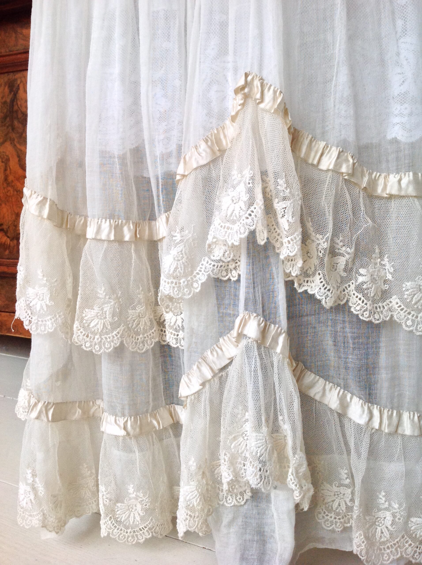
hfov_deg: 40.6
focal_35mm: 35
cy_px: 282
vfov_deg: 52.7
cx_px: 211
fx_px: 570
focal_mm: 4.28
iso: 100
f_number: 2.4
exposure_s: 1/120
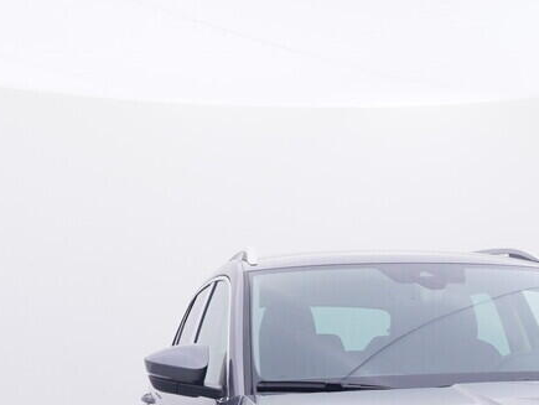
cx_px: 361
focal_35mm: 72
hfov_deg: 27.0
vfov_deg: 19.4
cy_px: 486
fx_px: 1116
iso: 200
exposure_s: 1/80
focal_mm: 15
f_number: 5
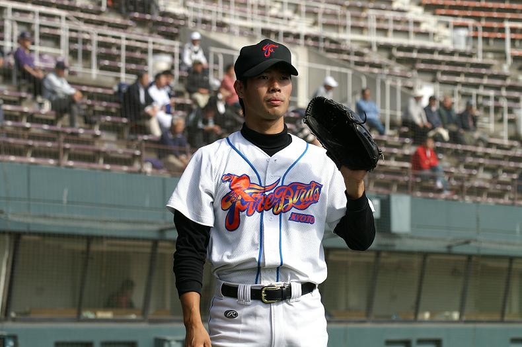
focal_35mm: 150
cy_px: 174
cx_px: 261
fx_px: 2171
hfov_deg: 13.7
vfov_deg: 9.1
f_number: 5.6
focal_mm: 100
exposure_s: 1/1000
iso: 200
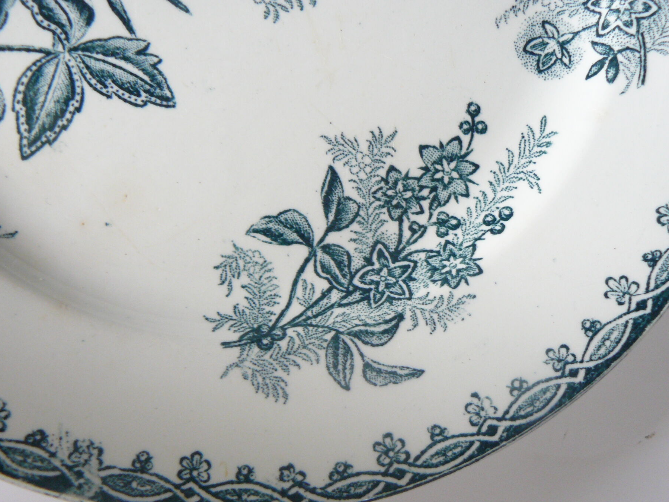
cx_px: 353
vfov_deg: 35.1
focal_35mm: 41
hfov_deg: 45.7
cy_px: 277
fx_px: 792
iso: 200
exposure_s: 1/20
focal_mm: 6
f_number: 2.8
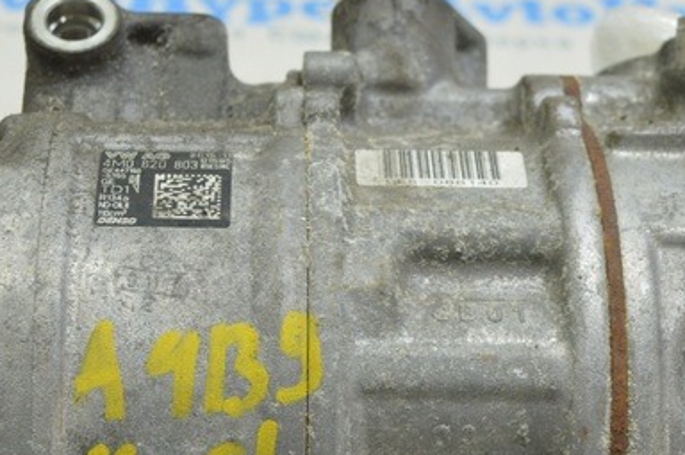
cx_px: 301
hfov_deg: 19.7
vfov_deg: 13.0
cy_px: 404
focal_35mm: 104
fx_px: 1976
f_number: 5.6
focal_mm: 26
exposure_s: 1/20
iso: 400
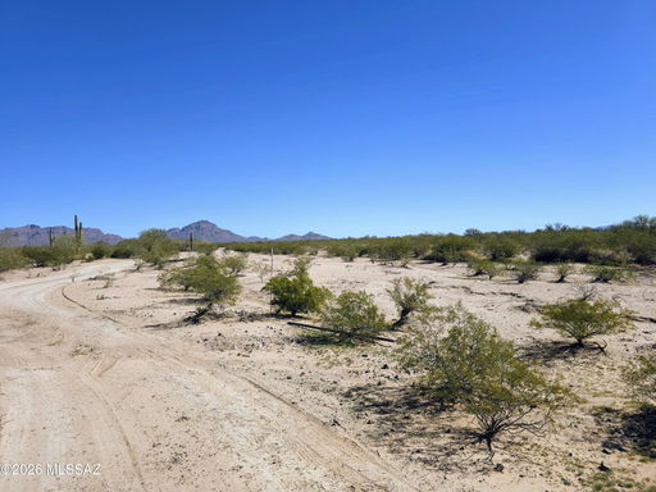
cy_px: 246
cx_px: 328
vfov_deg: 58.9
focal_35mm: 23
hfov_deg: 73.9
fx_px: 436
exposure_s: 1/694
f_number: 1.7
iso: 12
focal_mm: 6.3
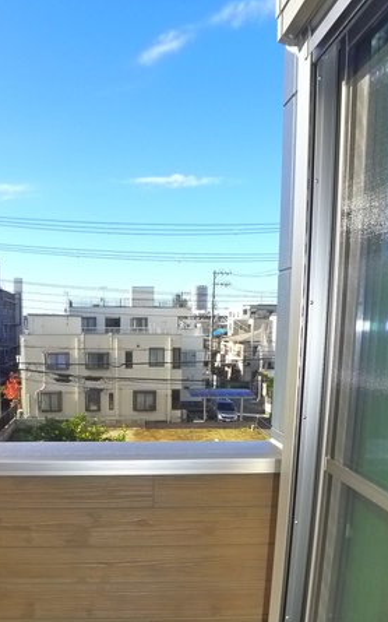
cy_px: 454
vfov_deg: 47.7
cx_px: 117
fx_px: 677
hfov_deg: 31.6
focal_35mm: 40
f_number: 3.5
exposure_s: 1/400
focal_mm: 5.1
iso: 400
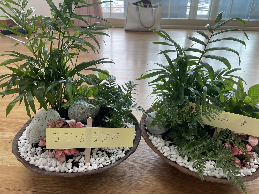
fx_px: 195
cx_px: 130
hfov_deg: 67.3
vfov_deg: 53.1
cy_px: 97
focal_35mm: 26
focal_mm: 4.2
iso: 64
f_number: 1.6
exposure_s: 1/120
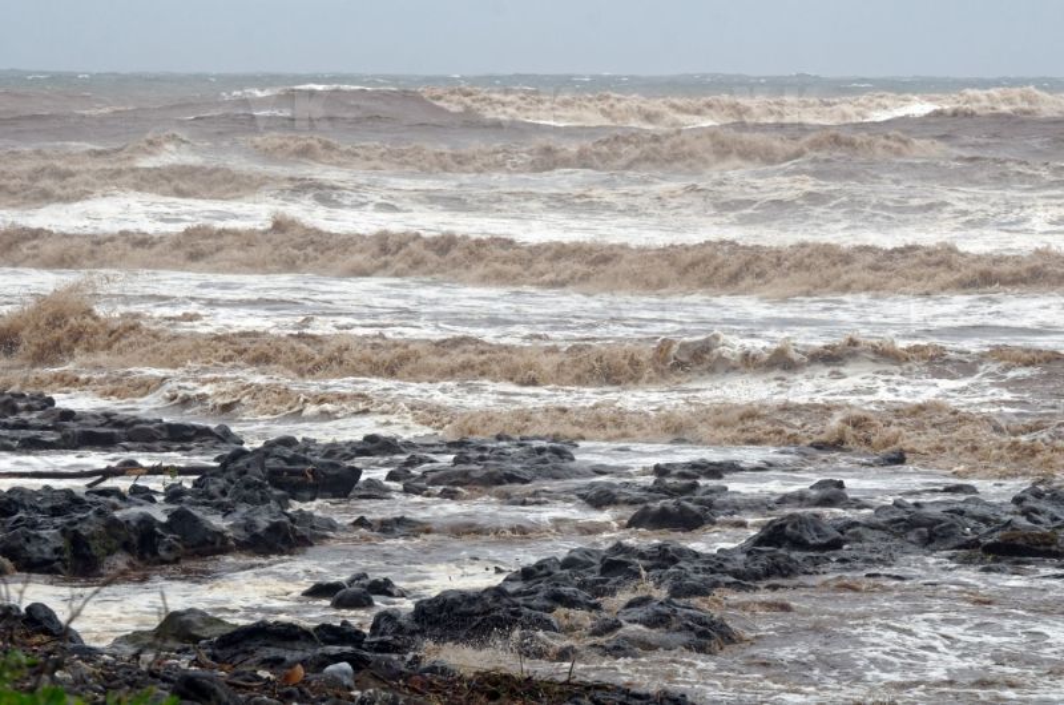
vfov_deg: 7.0
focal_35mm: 195
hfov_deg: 10.6
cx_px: 532
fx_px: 5752
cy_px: 352
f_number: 8
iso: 400
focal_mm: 130
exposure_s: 1/1000
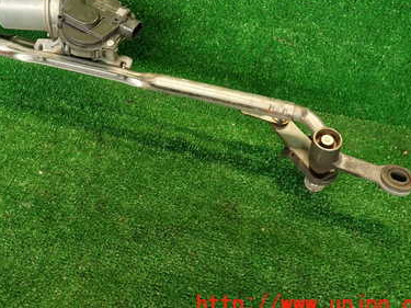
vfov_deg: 35.1
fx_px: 475
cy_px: 72
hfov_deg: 45.6
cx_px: 115
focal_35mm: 40
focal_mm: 4.5
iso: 200
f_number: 2
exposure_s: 1/50
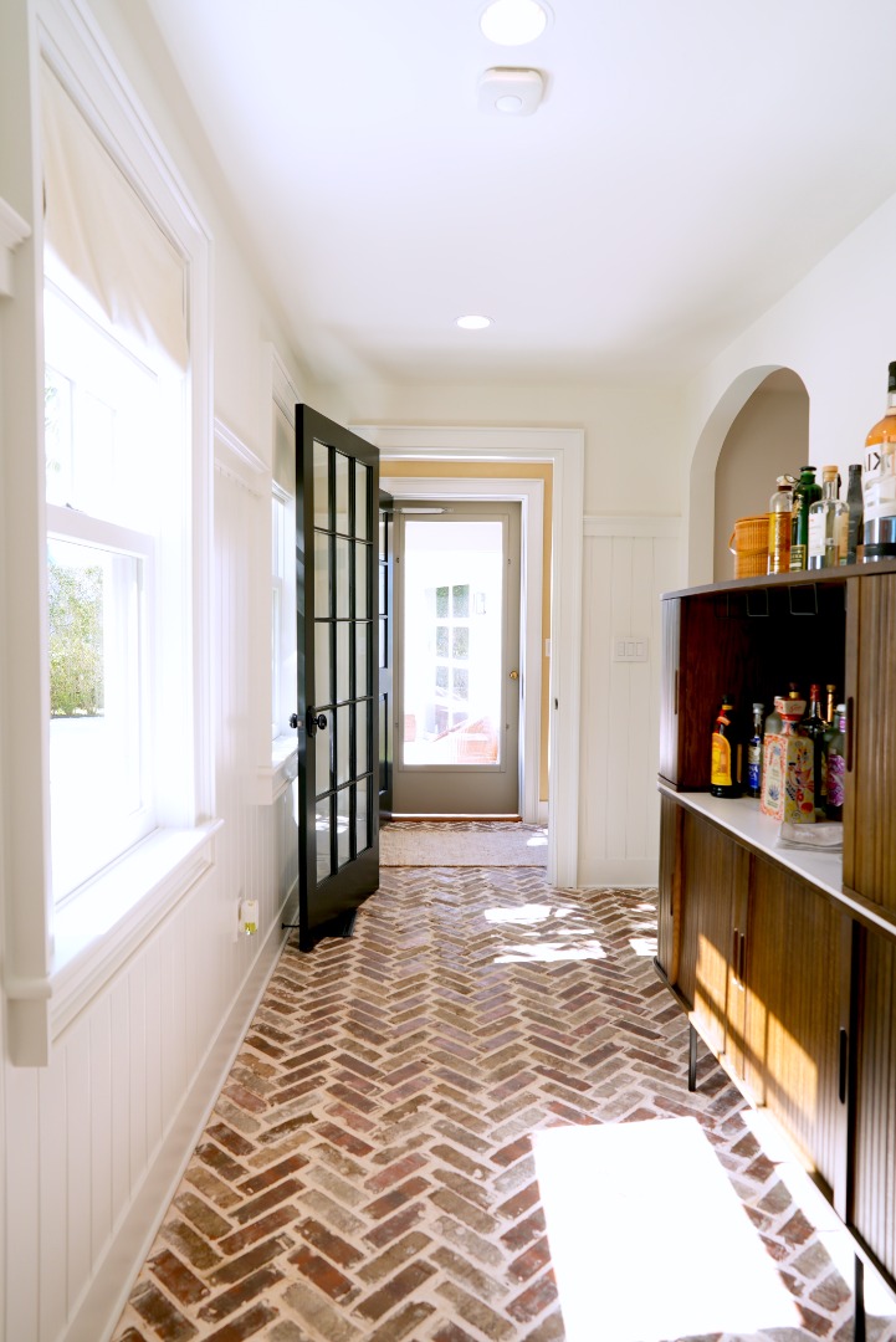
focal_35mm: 24
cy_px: 671
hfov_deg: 53.2
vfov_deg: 73.7
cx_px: 448
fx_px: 895
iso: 250
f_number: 5
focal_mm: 24
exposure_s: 1/50
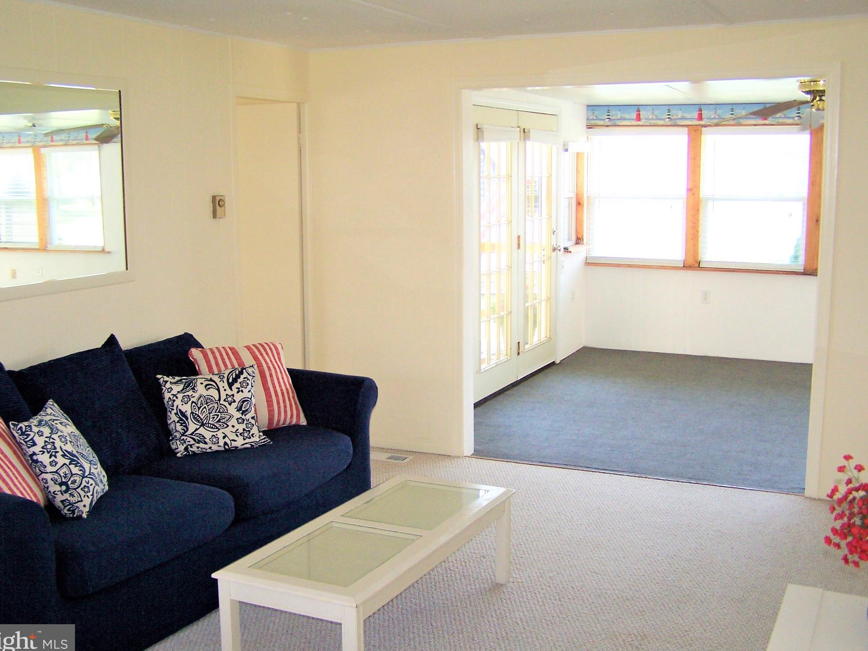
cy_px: 318
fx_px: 1003
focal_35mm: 40
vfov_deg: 36.0
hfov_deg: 46.8
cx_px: 420
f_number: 2.8
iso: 140
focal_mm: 6.3
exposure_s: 1/90
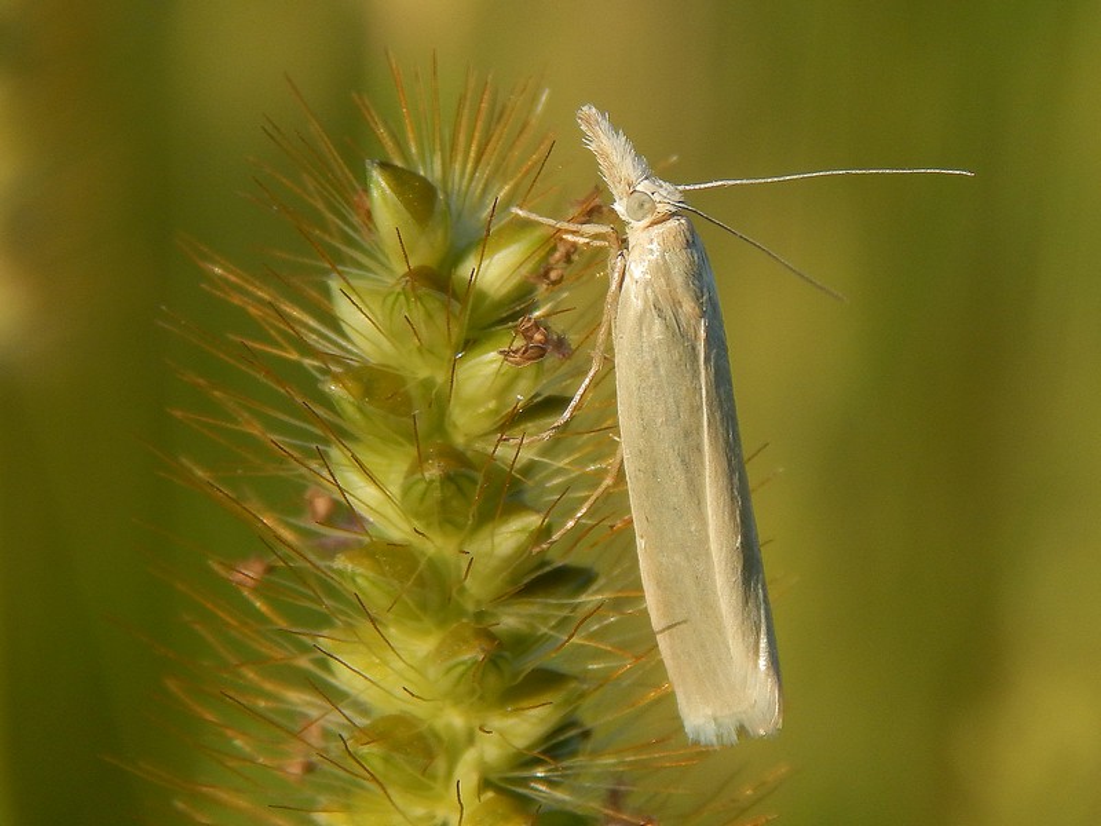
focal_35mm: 132
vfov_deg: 11.2
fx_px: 4198
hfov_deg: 14.9
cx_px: 550
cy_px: 413
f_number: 4.8
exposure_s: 1/400
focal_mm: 23.4
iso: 125
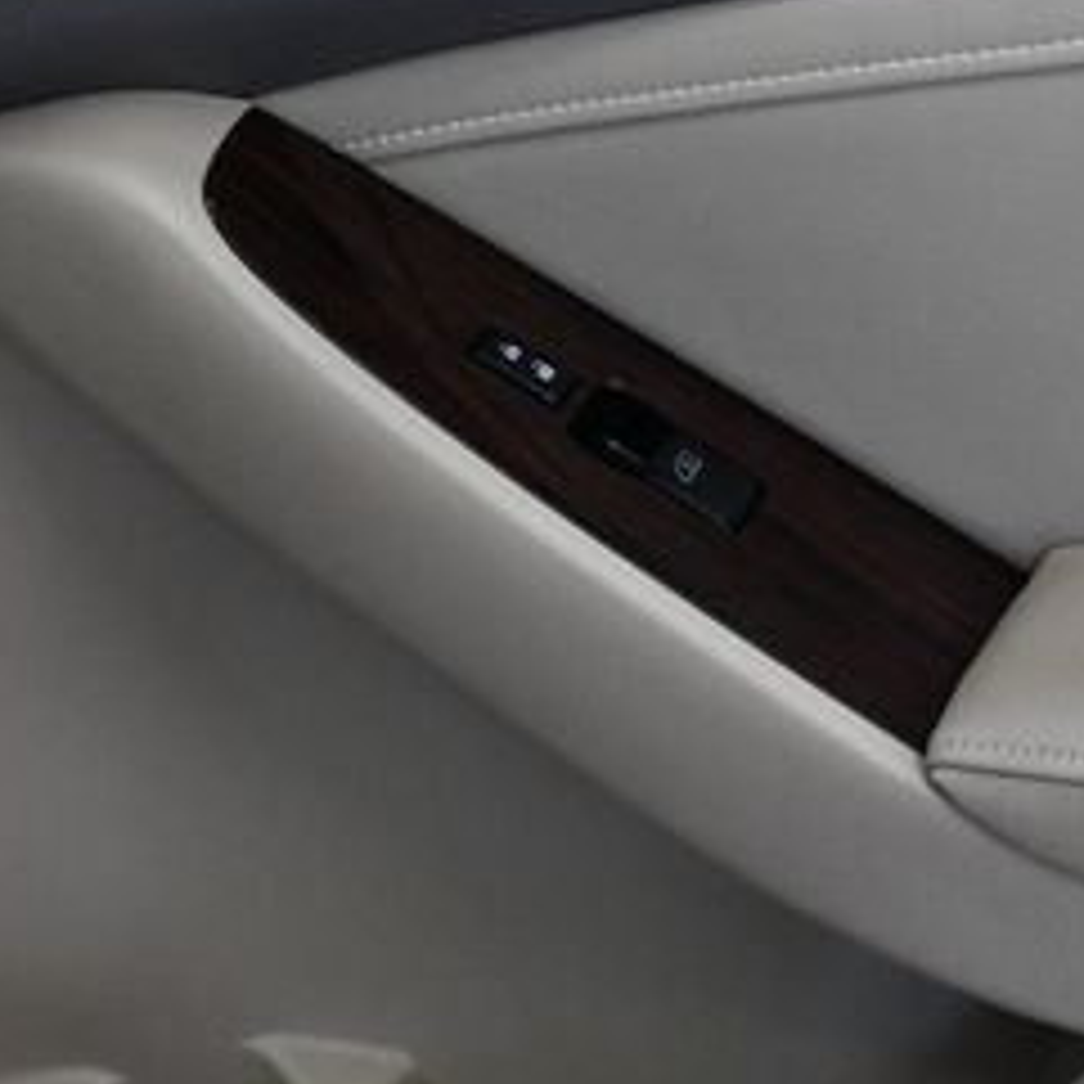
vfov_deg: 11.6
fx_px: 5350
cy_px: 391
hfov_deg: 11.5
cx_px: 819
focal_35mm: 151
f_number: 8
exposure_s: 1/250
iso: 2500
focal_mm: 45
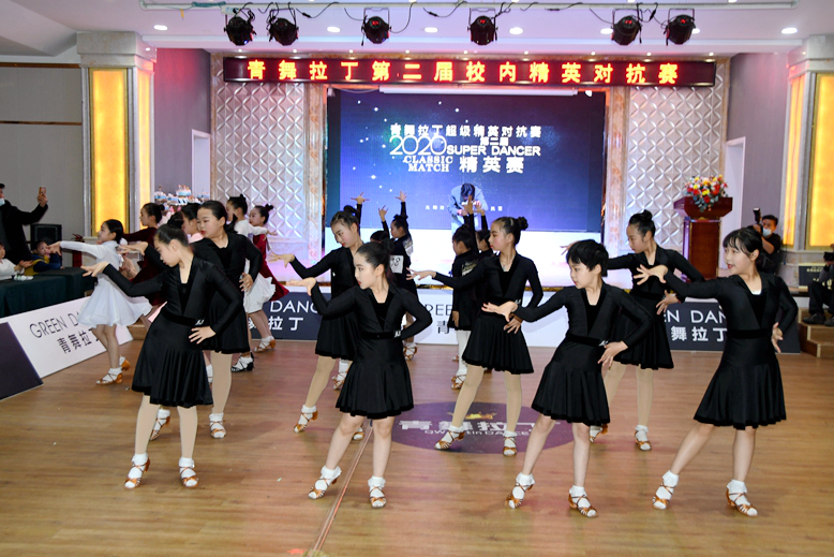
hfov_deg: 51.9
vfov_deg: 36.0
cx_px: 428
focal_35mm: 37
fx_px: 857
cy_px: 278
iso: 500
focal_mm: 24
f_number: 4.5
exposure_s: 1/60
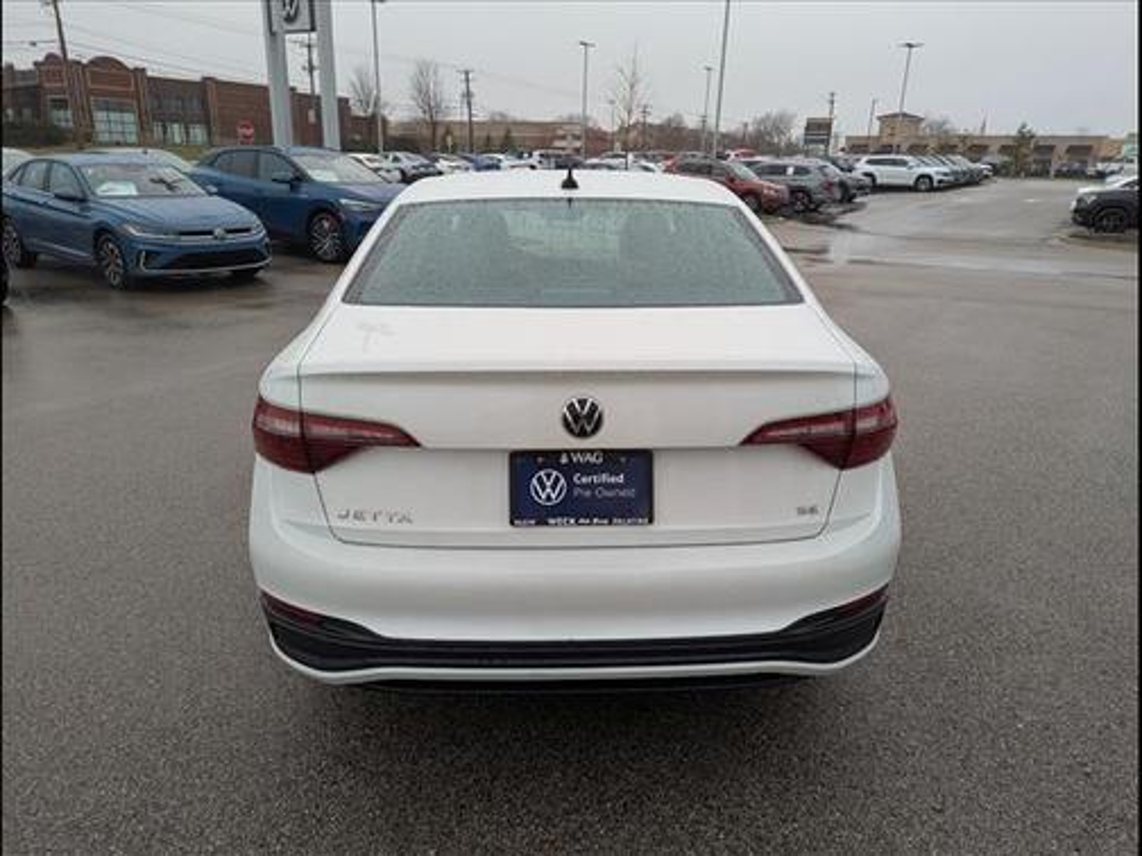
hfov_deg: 71.6
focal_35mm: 24
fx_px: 792
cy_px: 428
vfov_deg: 56.8
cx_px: 571
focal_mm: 6.81
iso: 53
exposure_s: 1/588
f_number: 1.85
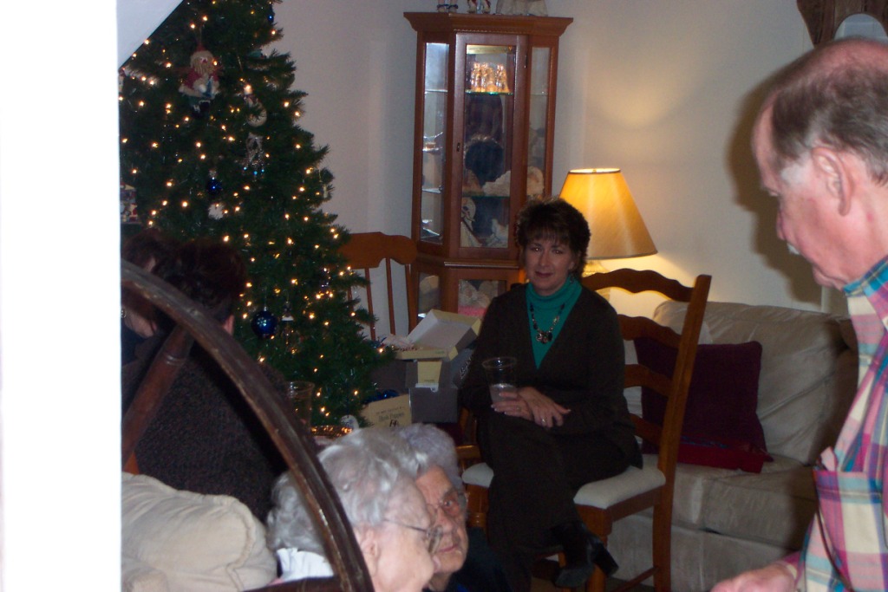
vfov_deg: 16.9
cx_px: 444
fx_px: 1998
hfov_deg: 25.1
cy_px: 296
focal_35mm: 81
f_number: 4
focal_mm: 16.4
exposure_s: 1/60
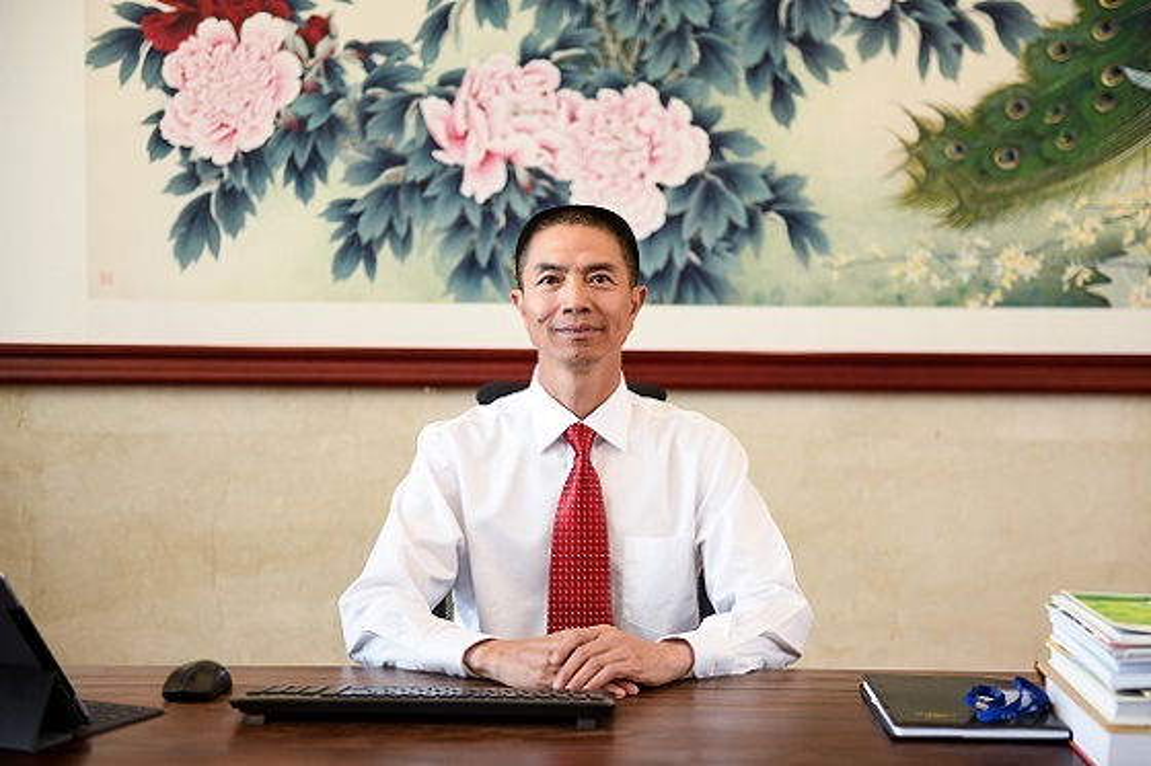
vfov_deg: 23.4
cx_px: 576
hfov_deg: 34.5
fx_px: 1854
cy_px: 383
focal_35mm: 58
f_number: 2.8
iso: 1000
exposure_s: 1/160
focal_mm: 58
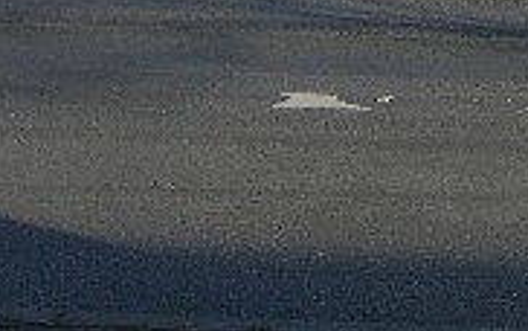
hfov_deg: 14.8
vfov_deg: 9.3
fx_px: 1958
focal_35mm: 136
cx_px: 647
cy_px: -206
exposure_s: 1/320
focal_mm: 7.9
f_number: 4
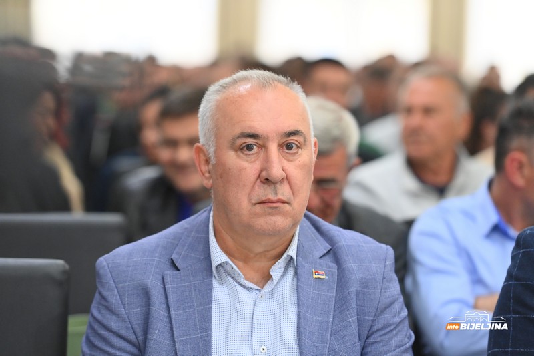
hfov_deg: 14.2
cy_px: 178
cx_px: 267
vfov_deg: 9.5
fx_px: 2150
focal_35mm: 145
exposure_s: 1/320
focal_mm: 145
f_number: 2.8
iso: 3200
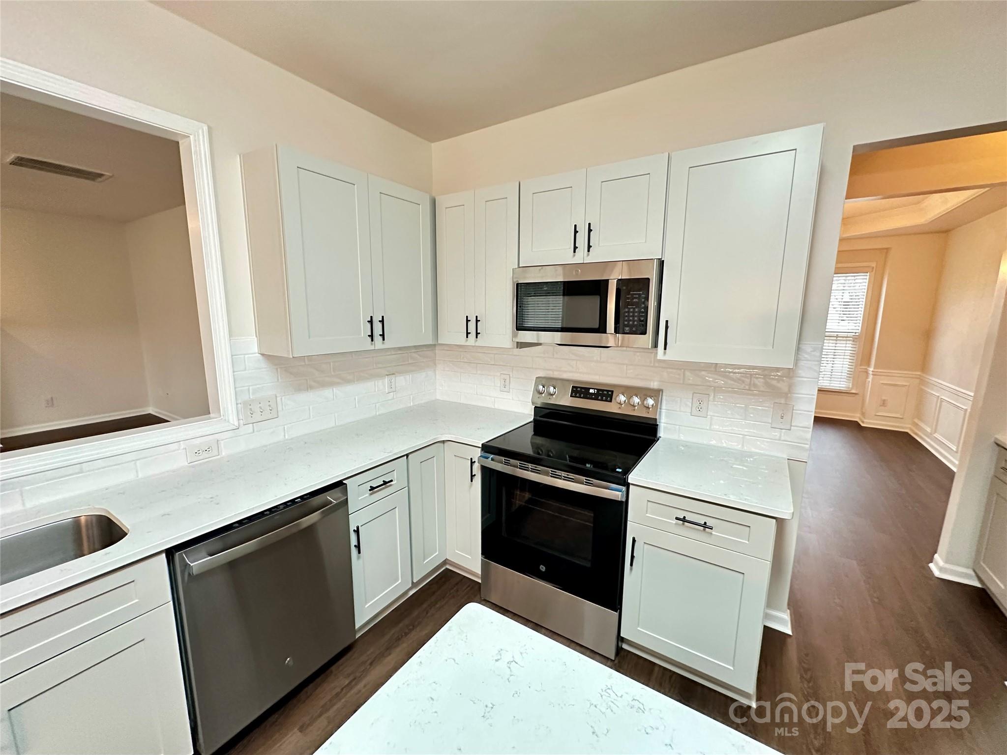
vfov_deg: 85.7
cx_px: 504
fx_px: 407
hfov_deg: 102.1
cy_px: 378
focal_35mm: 14
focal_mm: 2.22
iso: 640
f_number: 2.2
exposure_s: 1/60
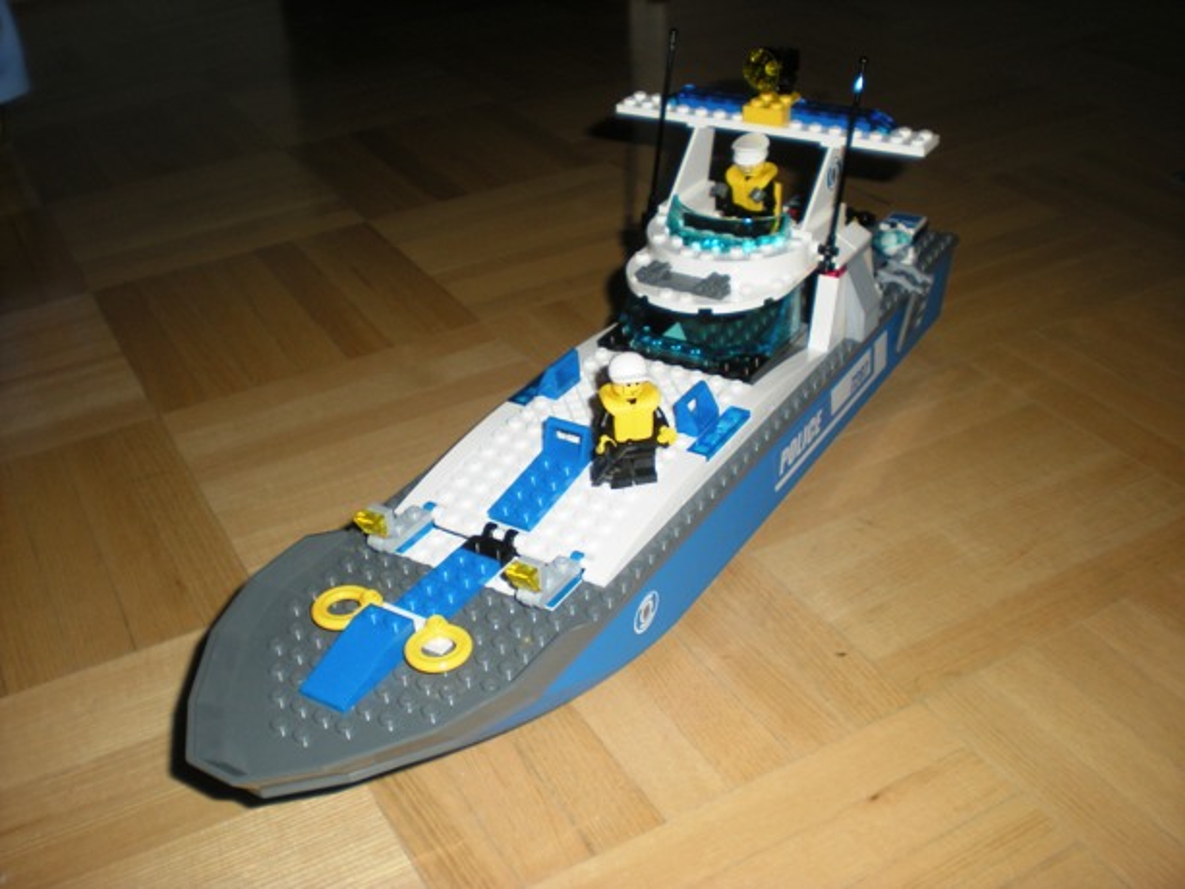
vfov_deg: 37.7
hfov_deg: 49.0
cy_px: 444
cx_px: 592
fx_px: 1301
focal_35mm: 38
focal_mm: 6.3
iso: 64
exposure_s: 1/60
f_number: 3.1
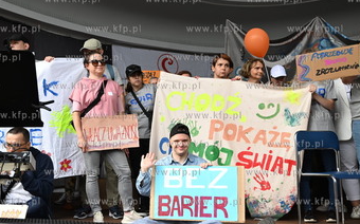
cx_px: 150
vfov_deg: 30.4
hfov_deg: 47.0
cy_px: 129
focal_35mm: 42
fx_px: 412
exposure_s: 1/640
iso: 500
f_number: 5.6
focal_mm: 35
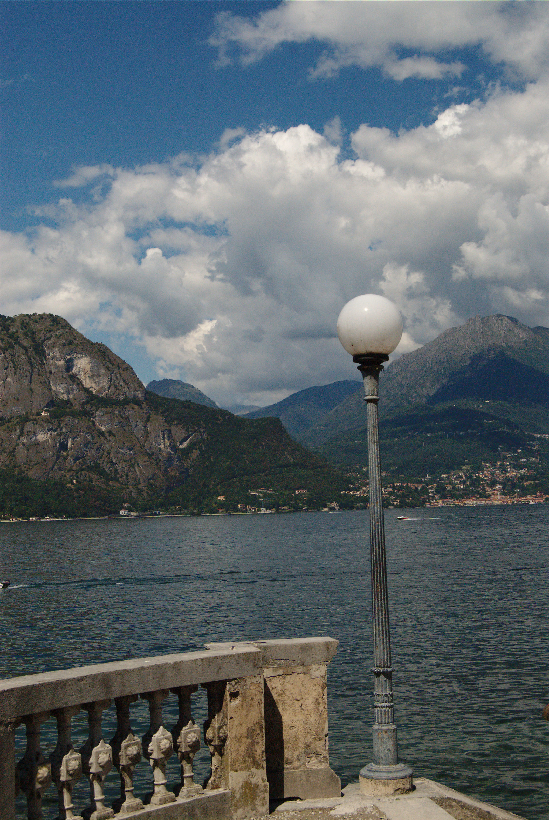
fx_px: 1095
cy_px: 410
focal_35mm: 48
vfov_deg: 41.1
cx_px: 274
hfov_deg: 28.2
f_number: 10
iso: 1000
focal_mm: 32
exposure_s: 1/2000
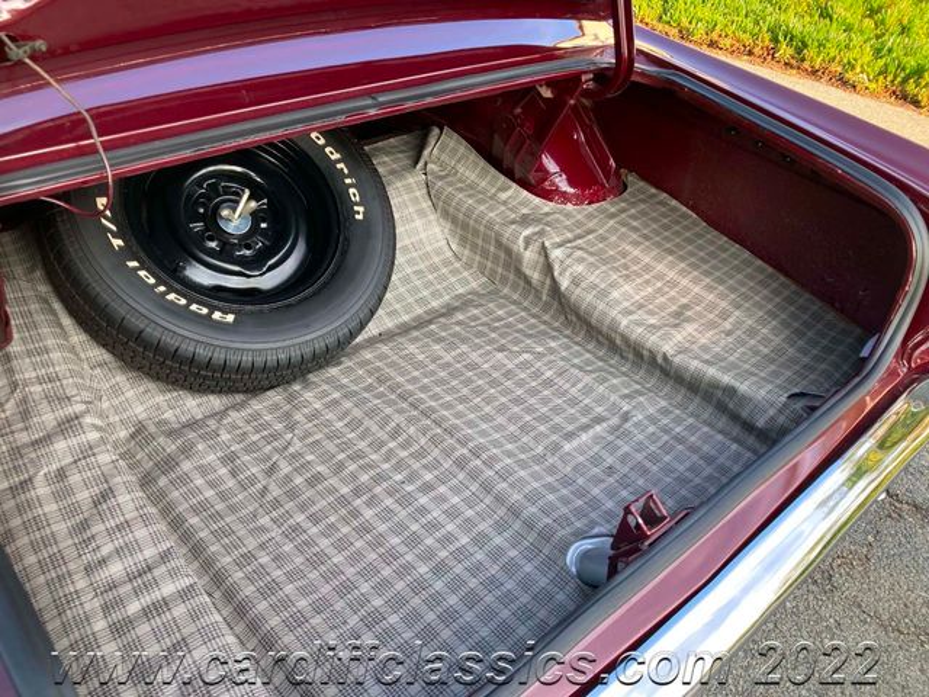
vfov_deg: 49.7
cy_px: 348
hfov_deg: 63.4
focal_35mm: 28
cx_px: 464
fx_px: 751
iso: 32
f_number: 1.8
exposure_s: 1/121
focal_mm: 3.99
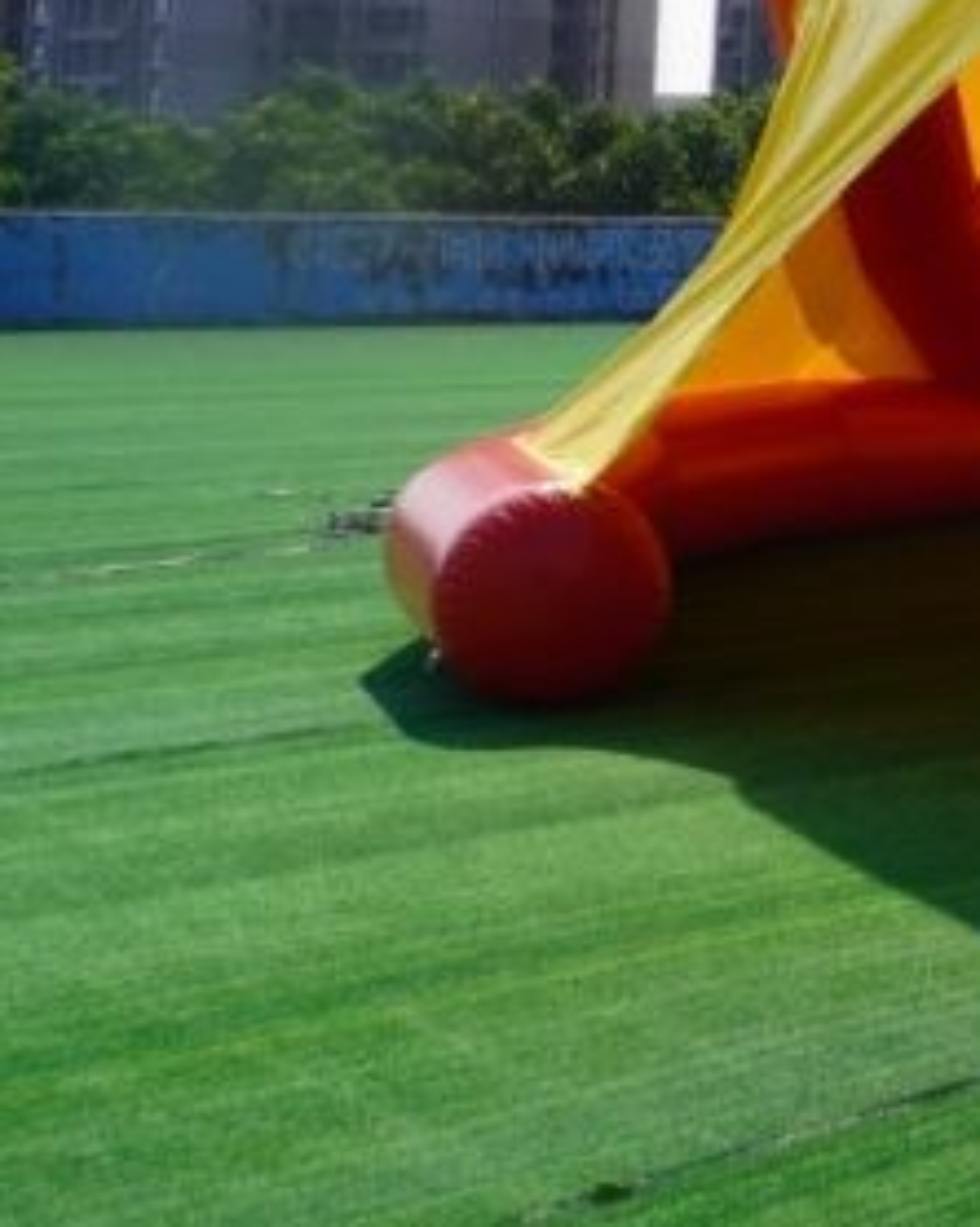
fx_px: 3012
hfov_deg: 15.0
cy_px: 11
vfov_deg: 22.2
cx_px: 1960
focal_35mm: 83
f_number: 10
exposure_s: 1/160
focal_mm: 16
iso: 100
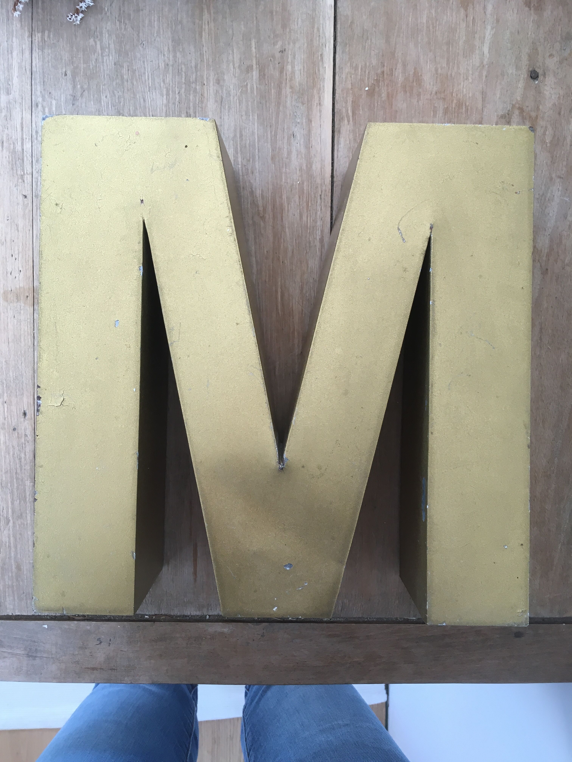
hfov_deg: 48.2
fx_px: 639
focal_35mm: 29
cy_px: 381
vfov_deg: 61.7
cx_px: 286
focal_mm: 4.15
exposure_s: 1/33
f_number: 2.2
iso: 25
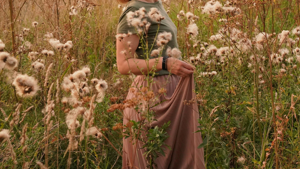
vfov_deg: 17.6
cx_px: 199
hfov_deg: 31.2
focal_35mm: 67
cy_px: -1
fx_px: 533
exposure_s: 1/125
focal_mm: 35
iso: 2500
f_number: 7.1
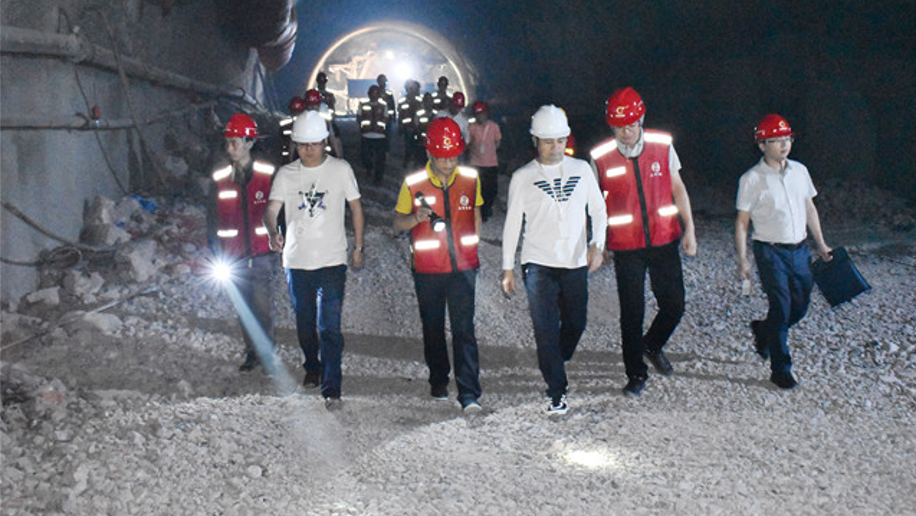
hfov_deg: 49.4
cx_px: 459
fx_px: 996
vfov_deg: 29.0
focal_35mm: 41
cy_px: 230
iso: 9000
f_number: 5.6
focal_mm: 26
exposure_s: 1/60
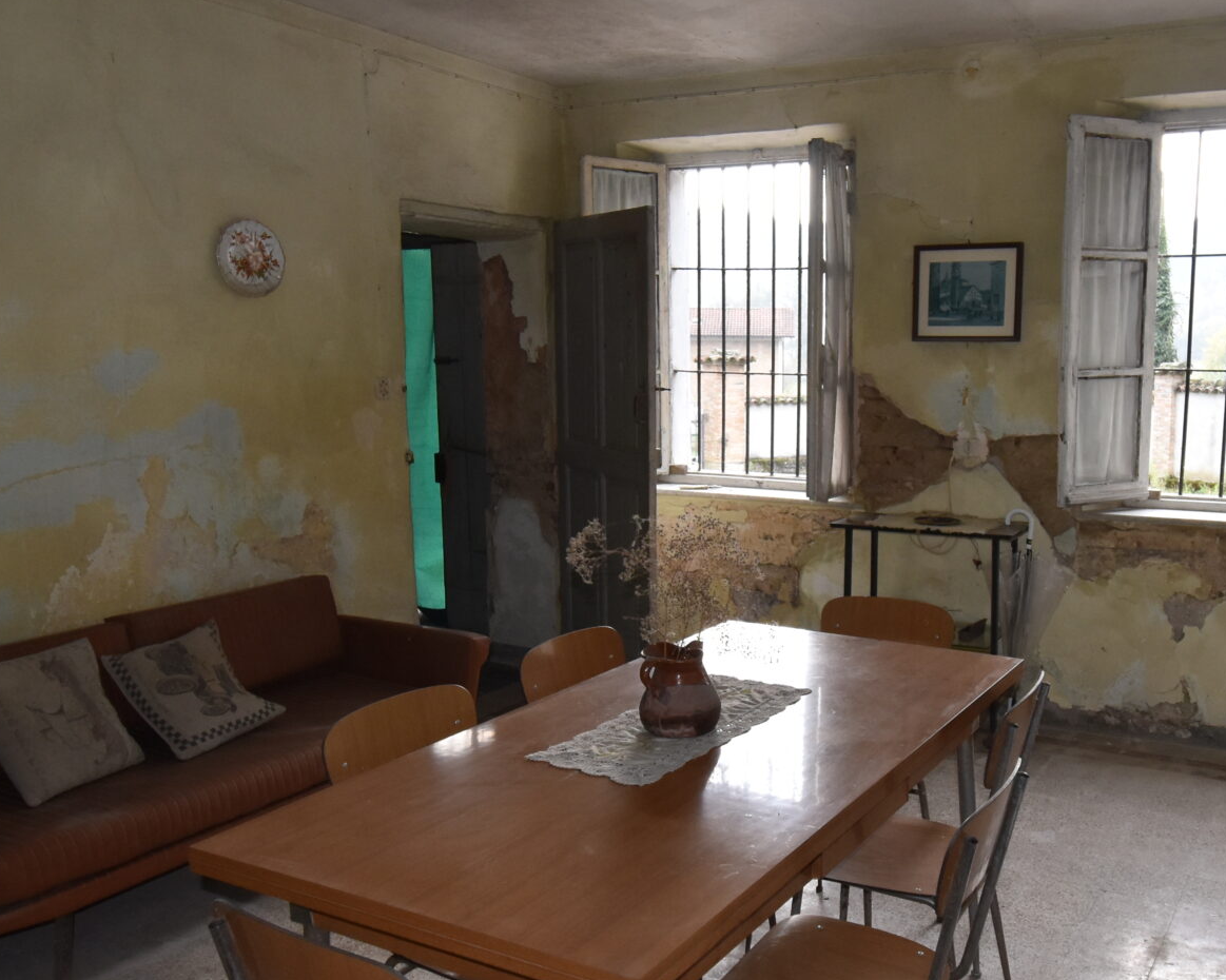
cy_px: 541
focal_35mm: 31
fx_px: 1125
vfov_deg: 47.0
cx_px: 777
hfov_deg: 56.4
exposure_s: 1/125
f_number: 5.6
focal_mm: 10
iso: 640
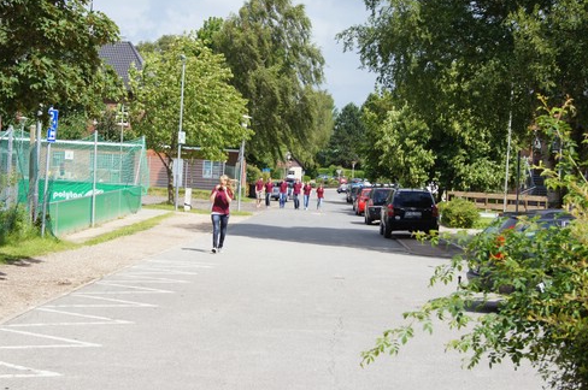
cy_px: 169
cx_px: 274
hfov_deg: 27.4
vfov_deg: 18.4
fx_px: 1207
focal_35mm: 74
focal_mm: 40
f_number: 11
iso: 100
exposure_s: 1/100
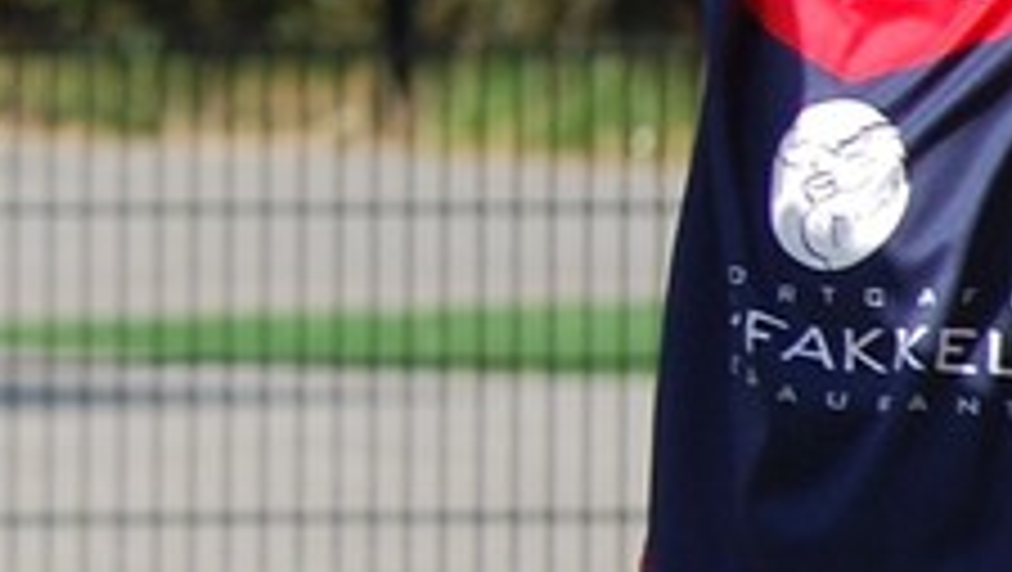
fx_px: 23365
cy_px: 356
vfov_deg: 1.4
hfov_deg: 2.5
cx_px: -603
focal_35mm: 870
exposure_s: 1/1000
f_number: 5
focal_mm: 122
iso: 280
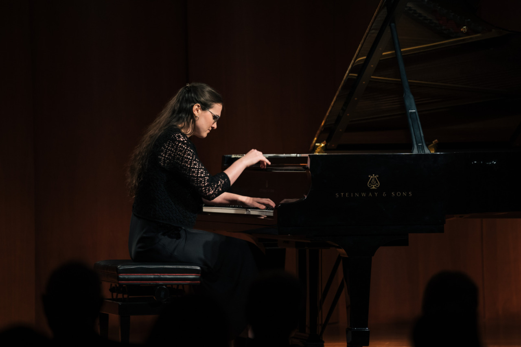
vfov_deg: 6.9
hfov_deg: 10.3
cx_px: 260
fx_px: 2894
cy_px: 174
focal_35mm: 200
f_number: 2.8
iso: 2500
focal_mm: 200
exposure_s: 1/125
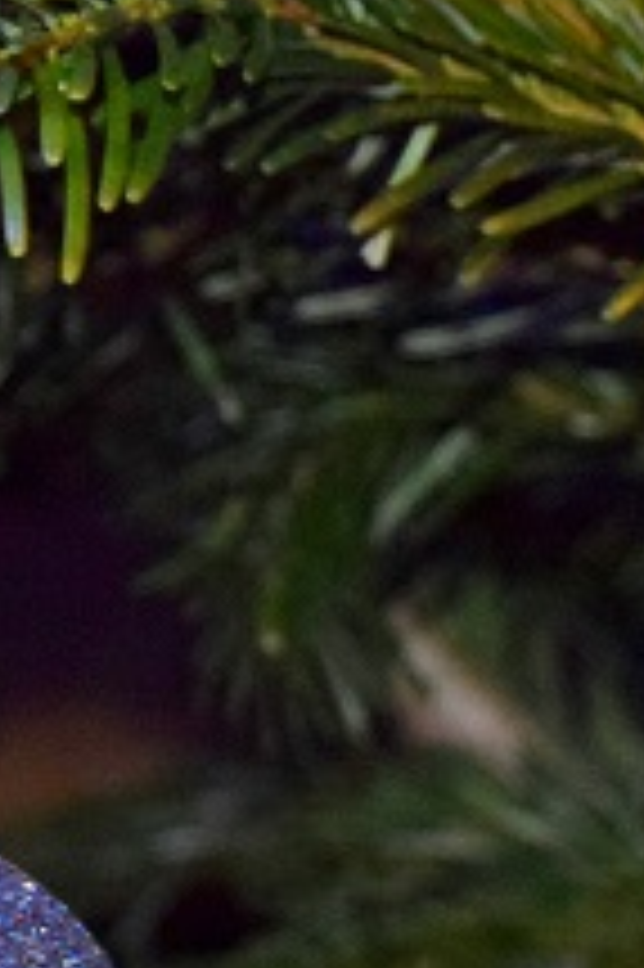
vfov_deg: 6.0
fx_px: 9274
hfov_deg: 4.0
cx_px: 329
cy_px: 815
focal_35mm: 345
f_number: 5.6
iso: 2500
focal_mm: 55
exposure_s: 1/60
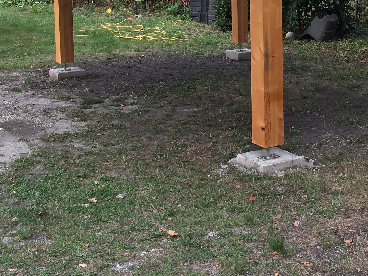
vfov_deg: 20.8
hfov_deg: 28.3
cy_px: -7
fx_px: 723
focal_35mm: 68
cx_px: 258
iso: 25
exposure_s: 1/299
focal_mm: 4.15
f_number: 2.2
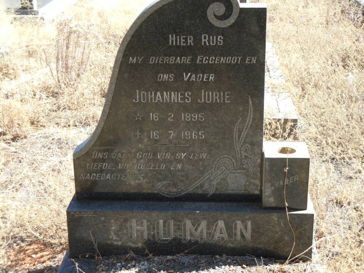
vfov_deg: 21.6
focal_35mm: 68
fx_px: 715
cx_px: 182
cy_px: 136
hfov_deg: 28.6
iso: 200
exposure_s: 1/250
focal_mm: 12.2
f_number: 4.1
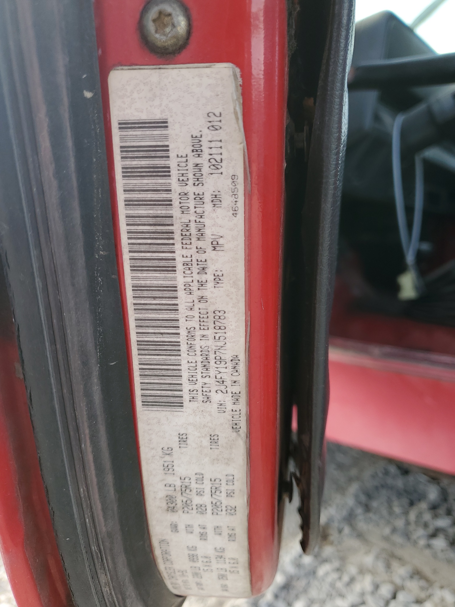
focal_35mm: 26
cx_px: 228
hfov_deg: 53.1
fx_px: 456
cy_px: 304
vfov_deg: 67.3
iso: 50
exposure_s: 1/345
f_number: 1.5
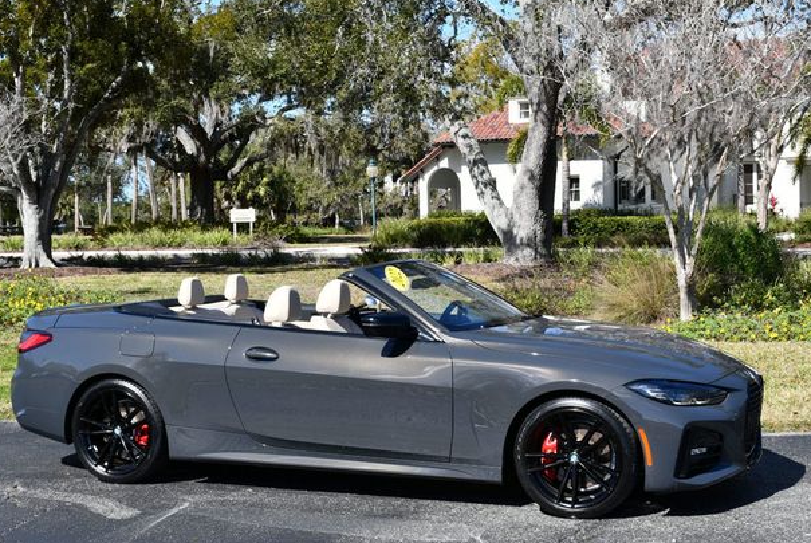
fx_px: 1241
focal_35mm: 55
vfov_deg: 24.7
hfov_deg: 36.2
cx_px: 391
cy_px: 280
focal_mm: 26
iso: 110
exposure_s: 1/250
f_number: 8
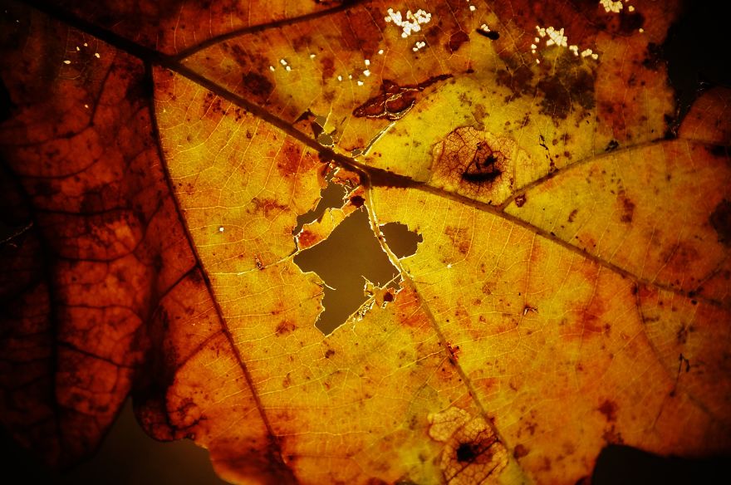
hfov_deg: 6.9
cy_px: 242
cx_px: 366
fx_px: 6083
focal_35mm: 300
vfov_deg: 4.6
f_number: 5.6
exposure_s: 1/4000
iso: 800
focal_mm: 200
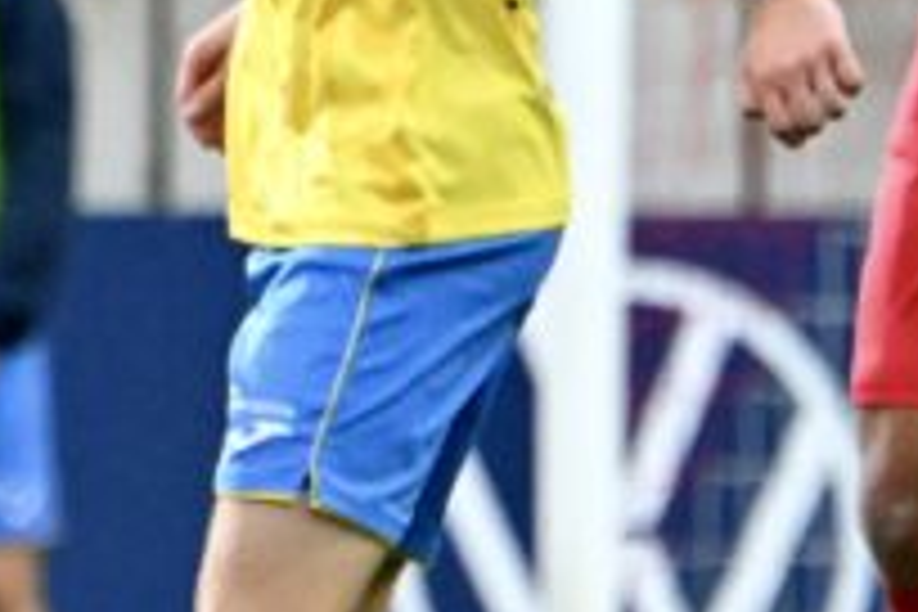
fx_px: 49874
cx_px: 914
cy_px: 38
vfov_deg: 0.7
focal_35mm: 1956
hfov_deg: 1.1
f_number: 5.6
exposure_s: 1/1600
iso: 8000
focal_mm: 390
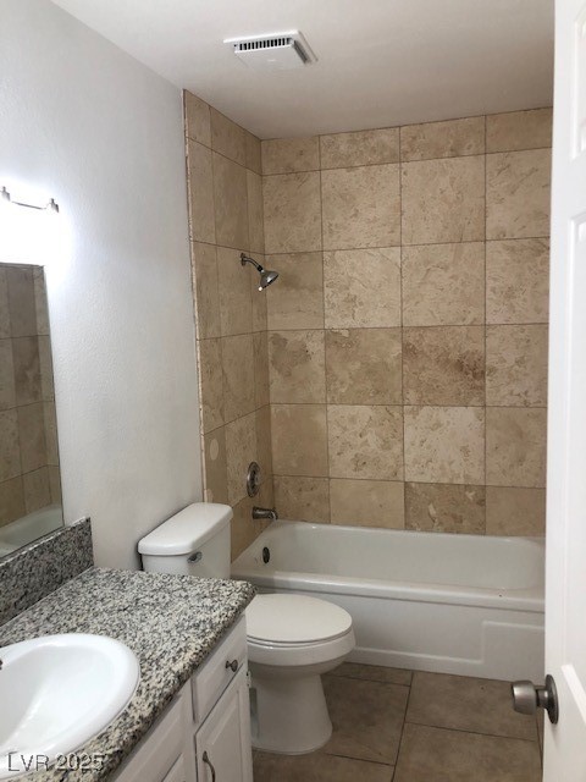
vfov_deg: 63.4
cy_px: 391
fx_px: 632
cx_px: 293
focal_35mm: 28
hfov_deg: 49.7
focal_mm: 3.99
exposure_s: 1/30
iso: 40
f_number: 1.8
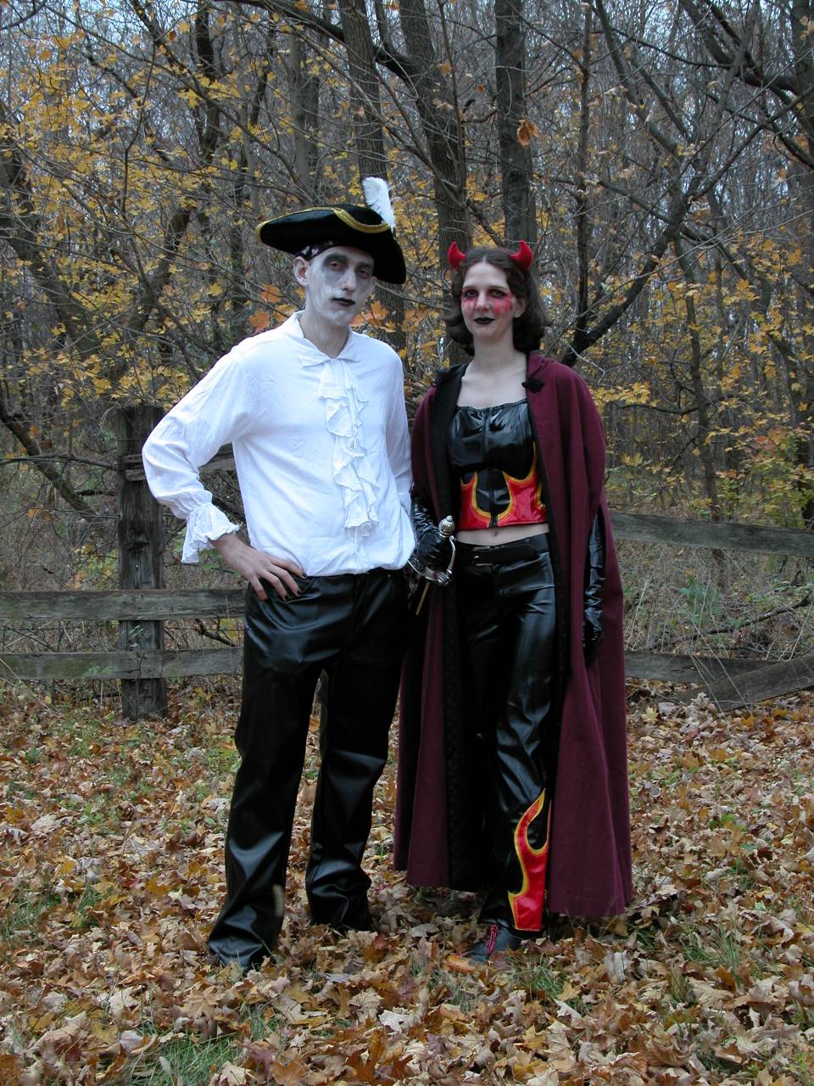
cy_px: 543
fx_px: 1819
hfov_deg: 25.2
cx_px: 407
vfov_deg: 33.2
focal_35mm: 58
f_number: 5
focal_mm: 14.7
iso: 114
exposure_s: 1/4.3
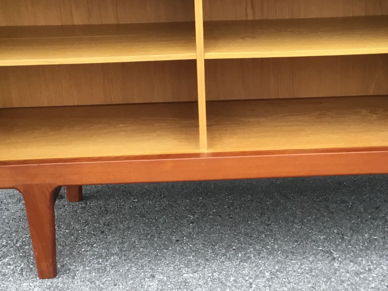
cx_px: 212
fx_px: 695
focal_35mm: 62
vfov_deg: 23.6
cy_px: 132
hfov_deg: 31.2
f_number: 2.4
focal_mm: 3.3
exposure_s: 1/33
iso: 32
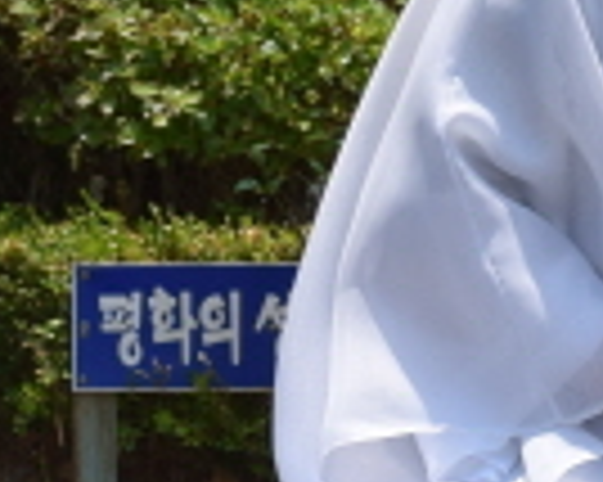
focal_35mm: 257
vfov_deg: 6.0
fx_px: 4583
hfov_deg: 7.4
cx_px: 963
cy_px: -23
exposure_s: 1/200
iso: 100
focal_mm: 24
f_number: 10
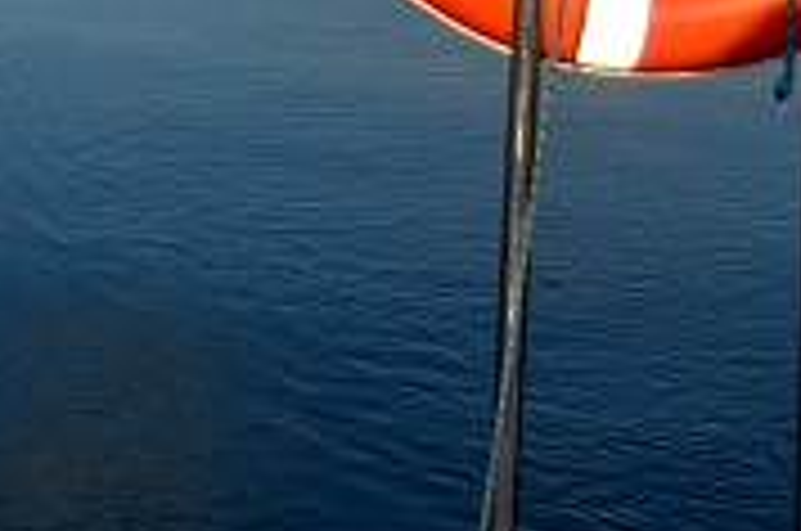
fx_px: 2243
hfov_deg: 16.6
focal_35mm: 101
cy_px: -110
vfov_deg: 13.1
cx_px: -673
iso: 1100
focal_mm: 12
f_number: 4
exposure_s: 1/8000
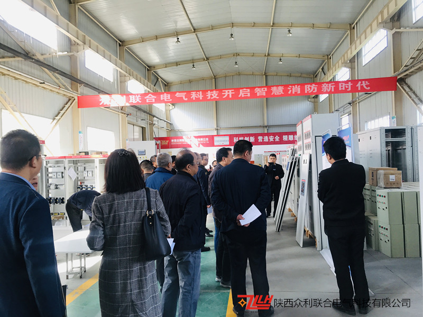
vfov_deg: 49.7
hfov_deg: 63.4
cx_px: 212
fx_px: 342
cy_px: 158
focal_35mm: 28
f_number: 1.8
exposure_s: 1/50
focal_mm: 3.99
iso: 25
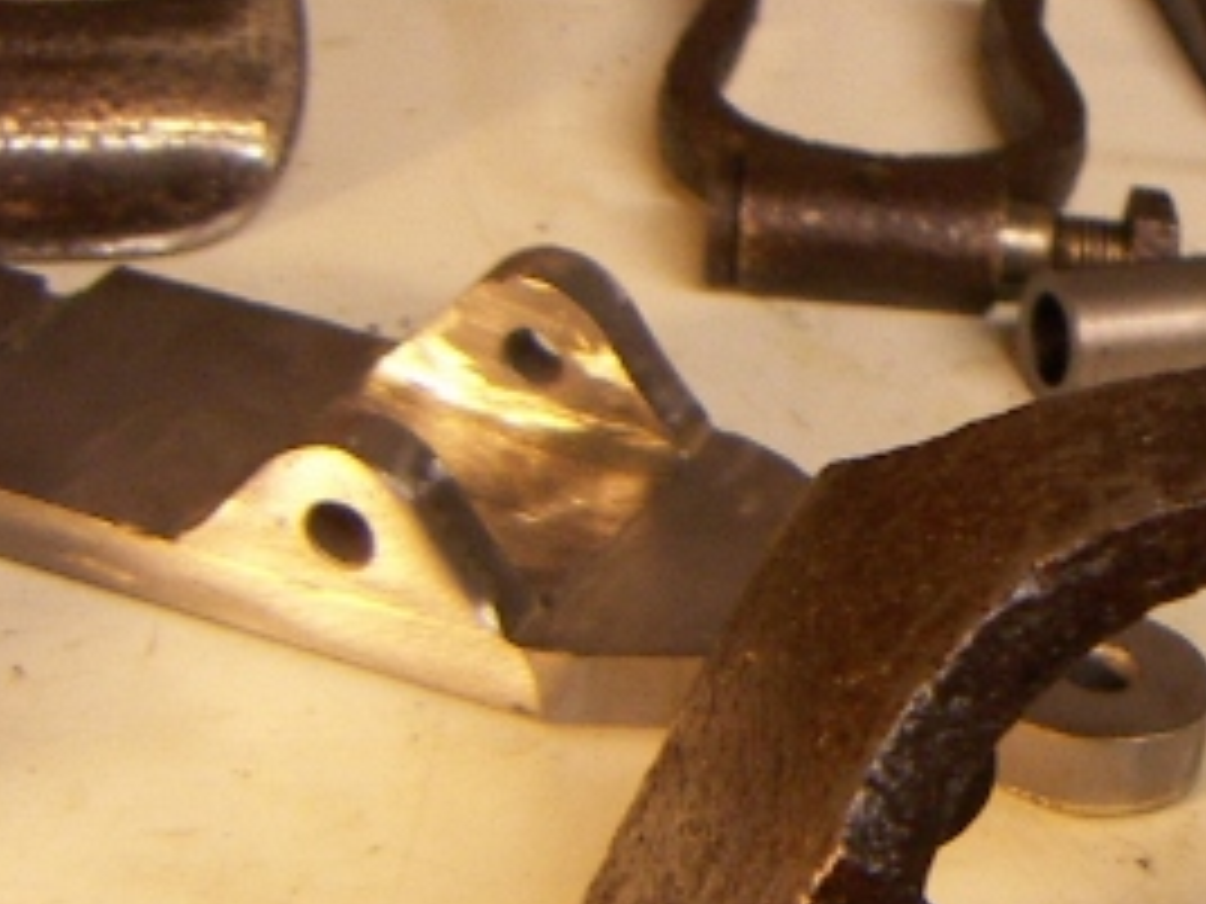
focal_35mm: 86
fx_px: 2996
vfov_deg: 17.1
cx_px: 1044
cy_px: 688
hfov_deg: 22.3
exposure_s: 1/50
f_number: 2.8
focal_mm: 4.7
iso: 125
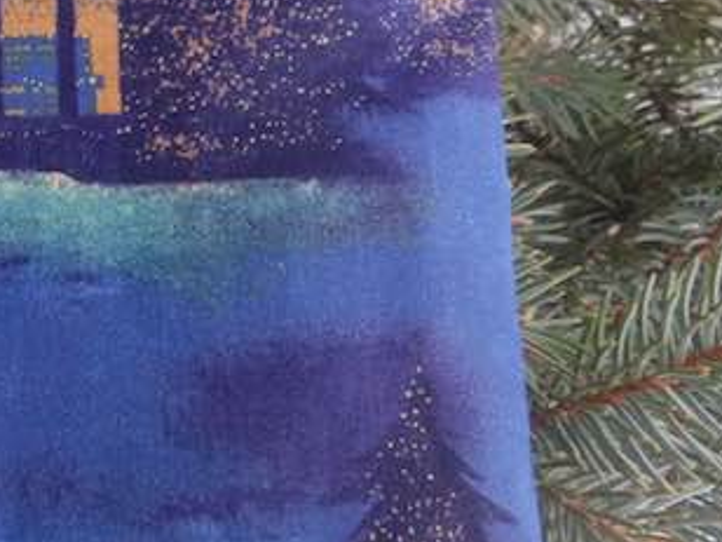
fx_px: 1356
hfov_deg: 25.8
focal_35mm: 65
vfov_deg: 22.6
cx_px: -202
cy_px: 216
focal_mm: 4.5
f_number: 3.9
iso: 400
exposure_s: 1/50
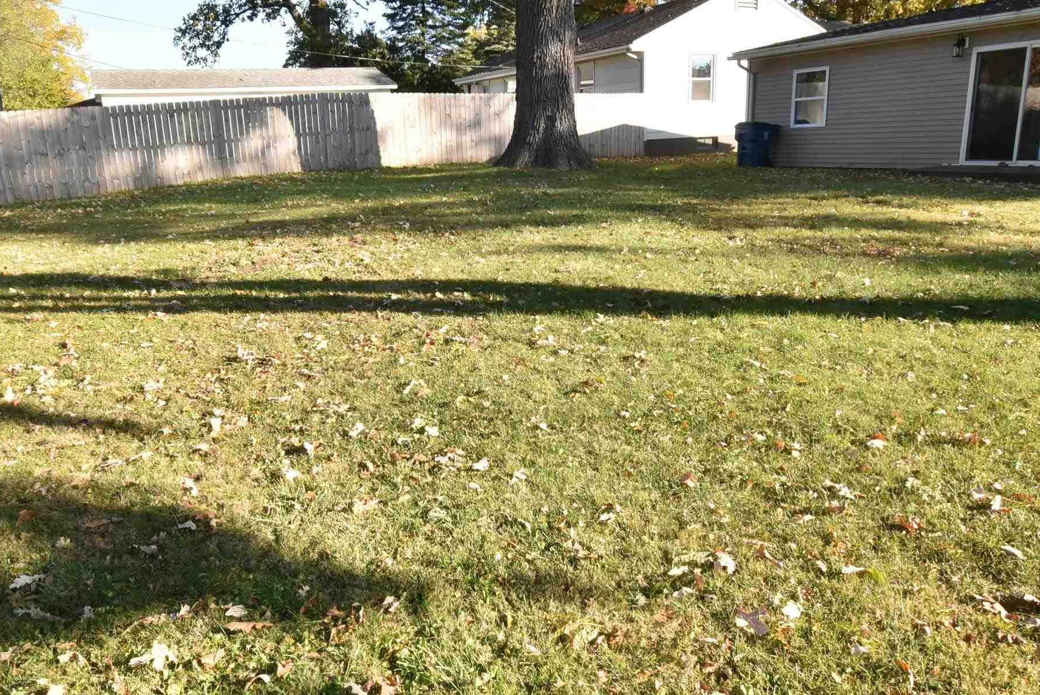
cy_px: 329
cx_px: 470
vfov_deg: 51.3
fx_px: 723
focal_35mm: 25
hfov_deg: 71.3
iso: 400
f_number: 16
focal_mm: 10
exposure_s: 1/60
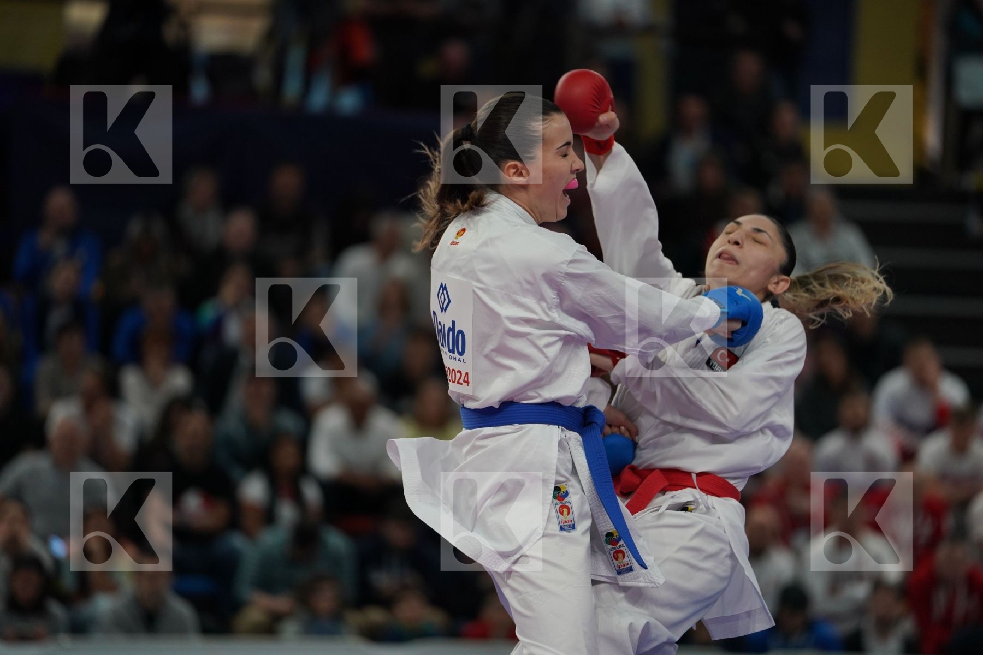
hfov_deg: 10.3
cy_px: 328
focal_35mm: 200
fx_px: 5461
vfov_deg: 6.9
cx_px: 492
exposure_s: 1/1000
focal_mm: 200
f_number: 2.8
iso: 1000
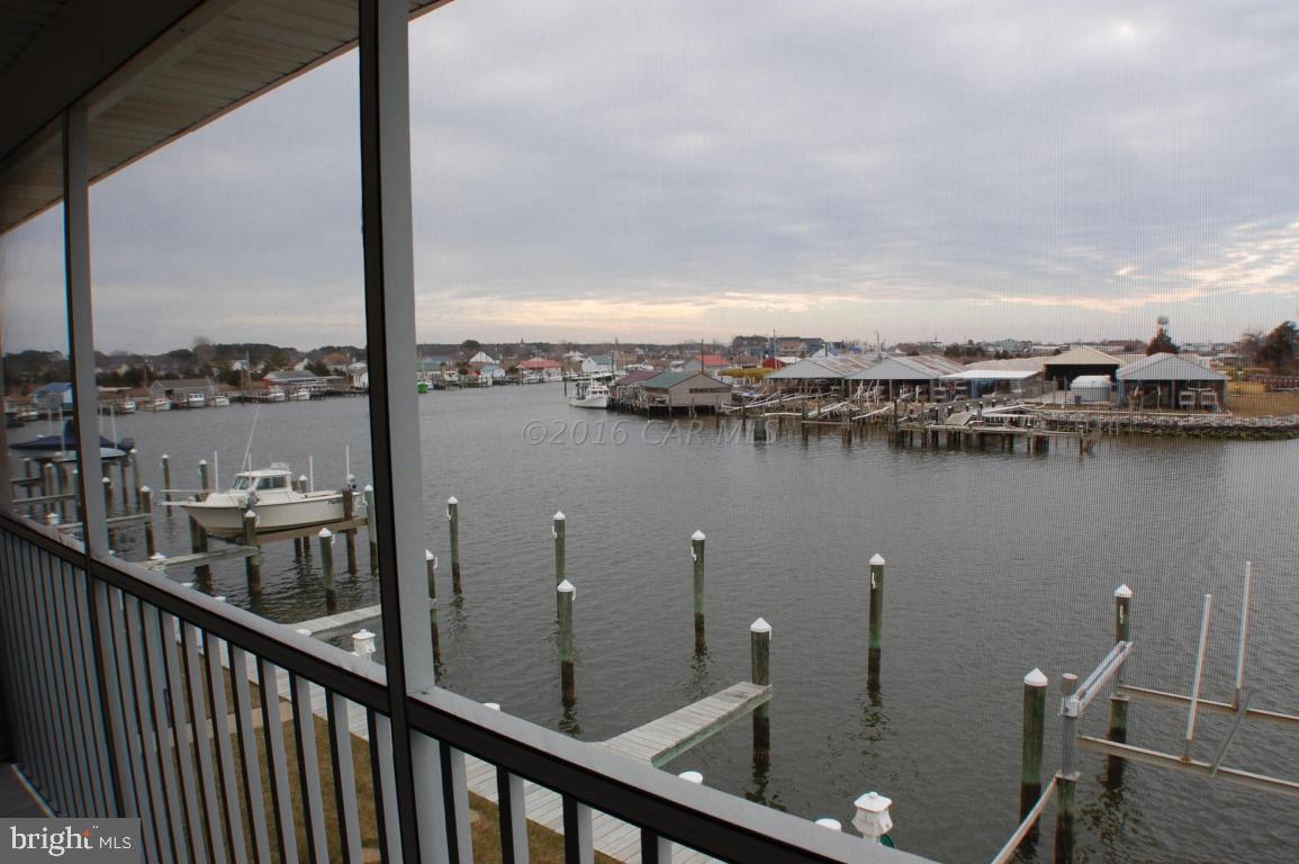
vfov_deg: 39.9
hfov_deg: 57.3
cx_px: 650
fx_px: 1190
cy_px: 432
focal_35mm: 33
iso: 200
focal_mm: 22
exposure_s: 1/200
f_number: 7.1
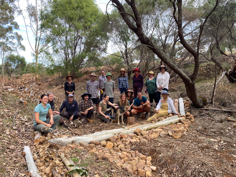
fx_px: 177
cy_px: 88
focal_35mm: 26
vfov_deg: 53.1
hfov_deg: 67.3
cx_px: 118
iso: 32
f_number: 1.8
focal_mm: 4.25
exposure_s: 1/137
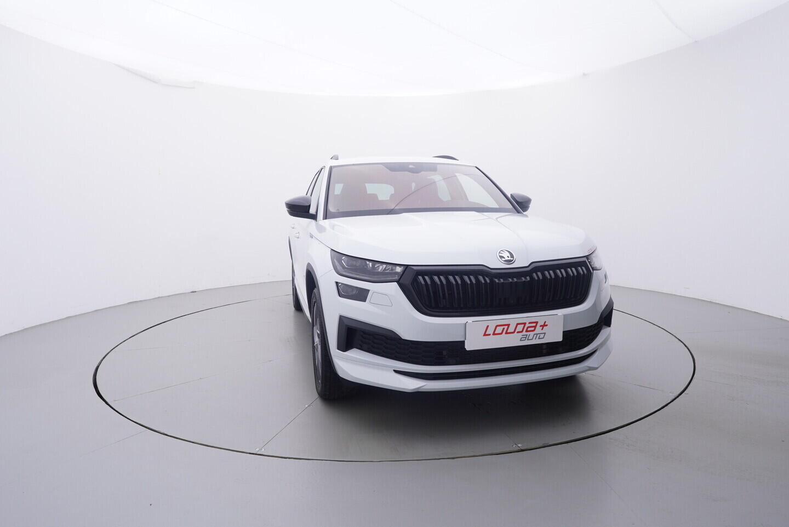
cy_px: 264
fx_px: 493
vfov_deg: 56.2
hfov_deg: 77.3
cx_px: 394
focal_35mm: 22
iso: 200
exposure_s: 1/80
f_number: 5
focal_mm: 15
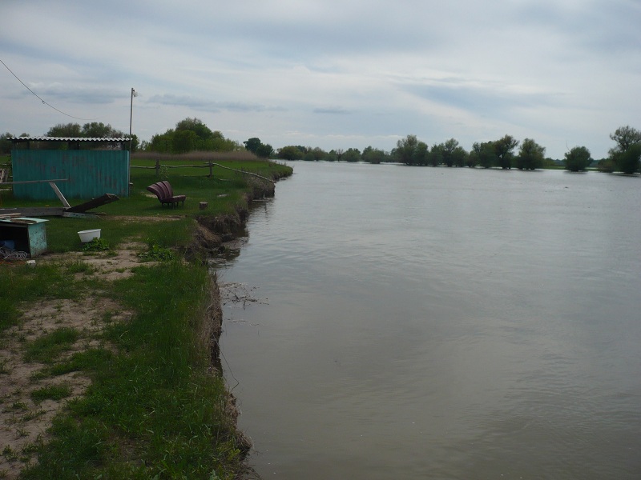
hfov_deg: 52.6
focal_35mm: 35
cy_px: 240
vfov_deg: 40.7
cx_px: 320
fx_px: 648
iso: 100
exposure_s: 1/500
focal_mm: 5.8
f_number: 8
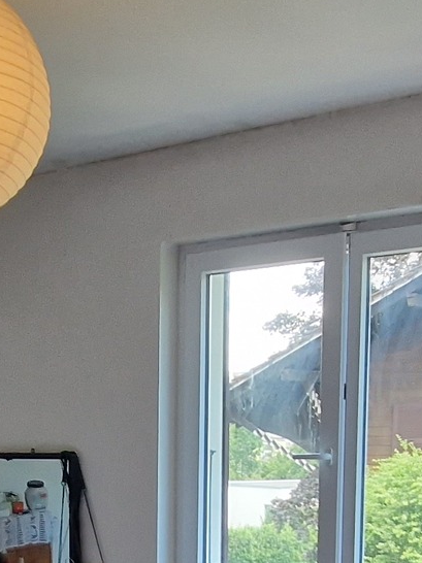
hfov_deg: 23.6
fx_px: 992
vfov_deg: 30.2
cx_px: 72
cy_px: 516
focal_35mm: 61
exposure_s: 1/50
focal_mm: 2.2
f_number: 2.2
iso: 125
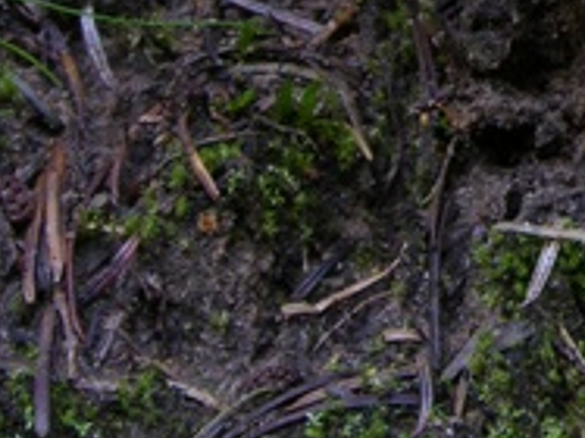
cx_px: 754
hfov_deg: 7.3
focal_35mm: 267
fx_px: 4509
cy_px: -241
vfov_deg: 5.5
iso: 50
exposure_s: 1/3.7
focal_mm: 19.9
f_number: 7.6
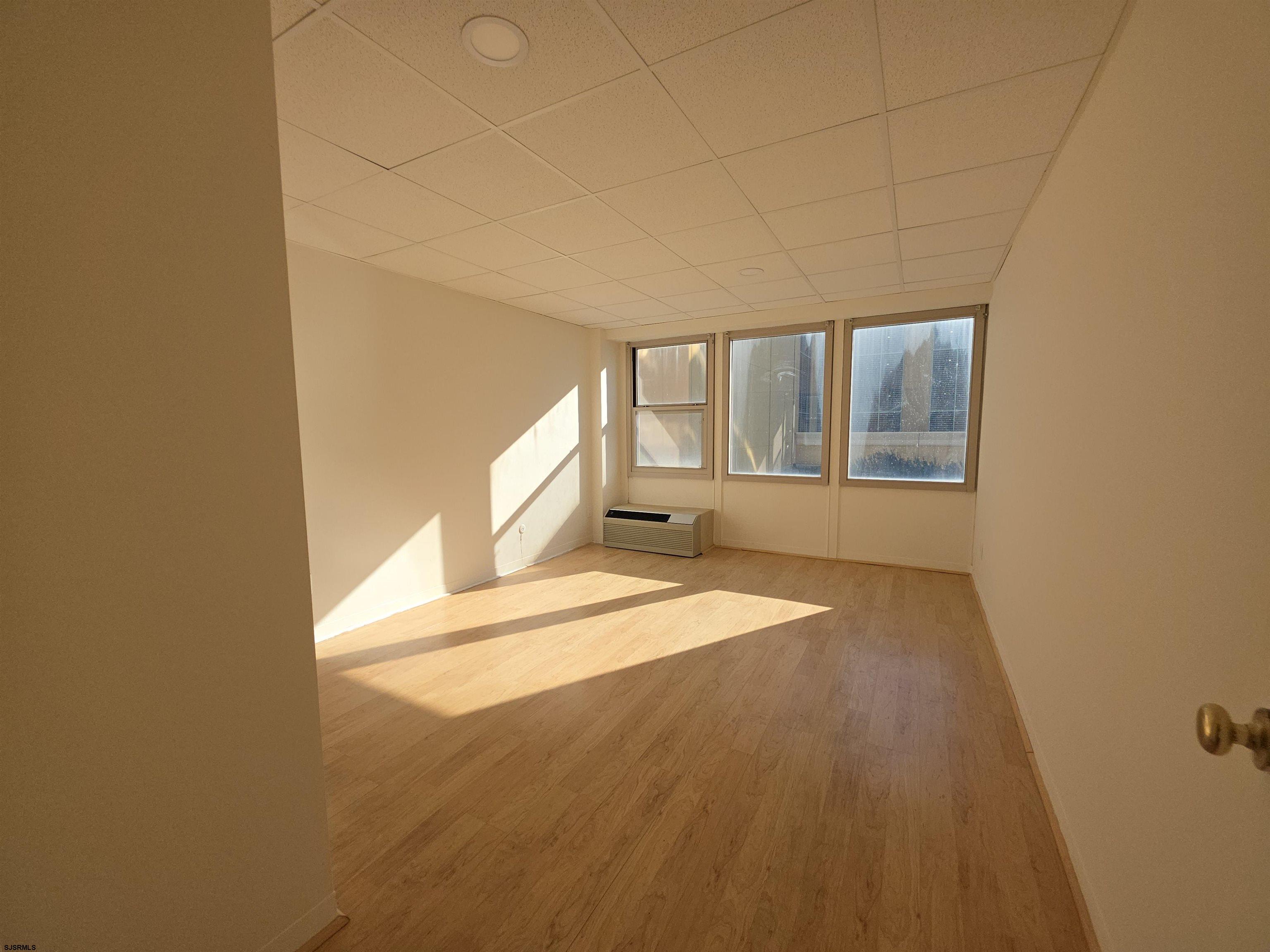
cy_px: 476
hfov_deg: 106.2
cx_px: 635
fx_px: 477
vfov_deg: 89.9
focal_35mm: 13
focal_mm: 2.2
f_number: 1.9
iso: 40
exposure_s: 1/1078
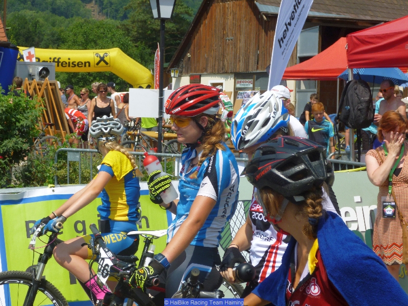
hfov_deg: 21.3
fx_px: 1084
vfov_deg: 16.1
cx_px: 204
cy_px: 153
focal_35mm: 92
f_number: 5.2
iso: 100
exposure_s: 1/400
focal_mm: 16.5
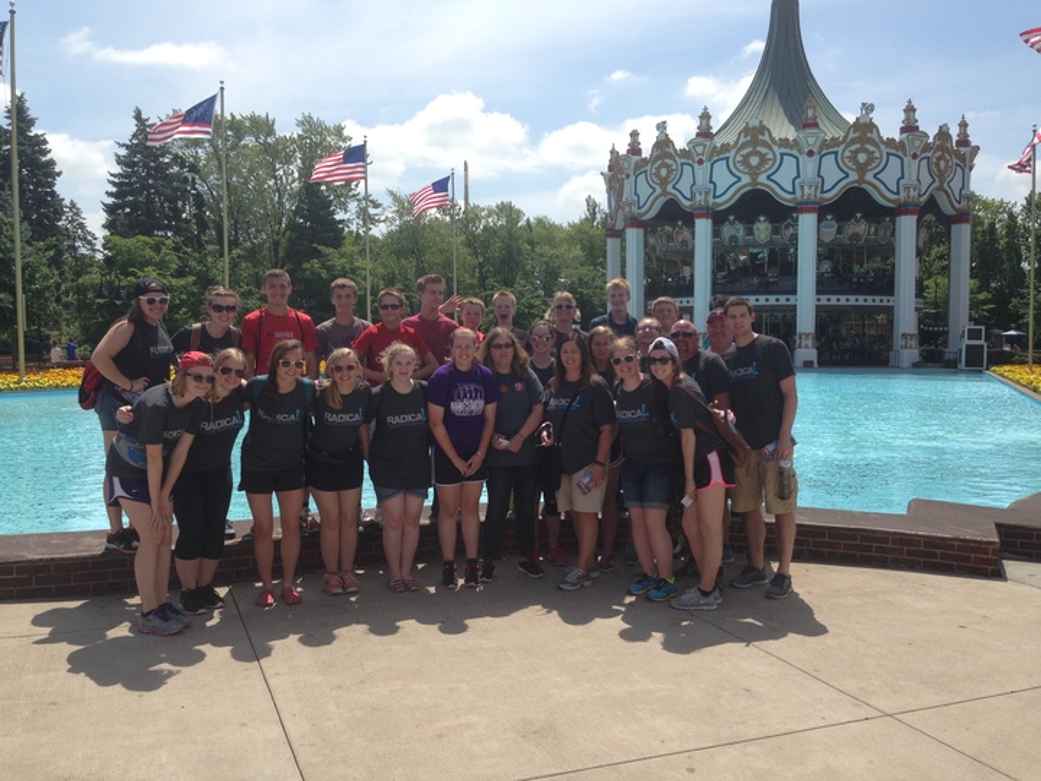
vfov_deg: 42.9
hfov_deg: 55.4
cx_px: 520
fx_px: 992
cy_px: 390
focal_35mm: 33
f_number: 2.4
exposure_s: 1/1938
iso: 50
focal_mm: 4.12
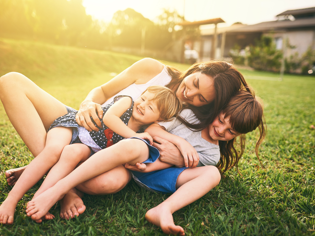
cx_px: 138
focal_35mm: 38
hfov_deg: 48.9
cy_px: 118
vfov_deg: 37.7
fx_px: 346
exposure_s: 1/1600
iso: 200
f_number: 2.2
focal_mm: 35
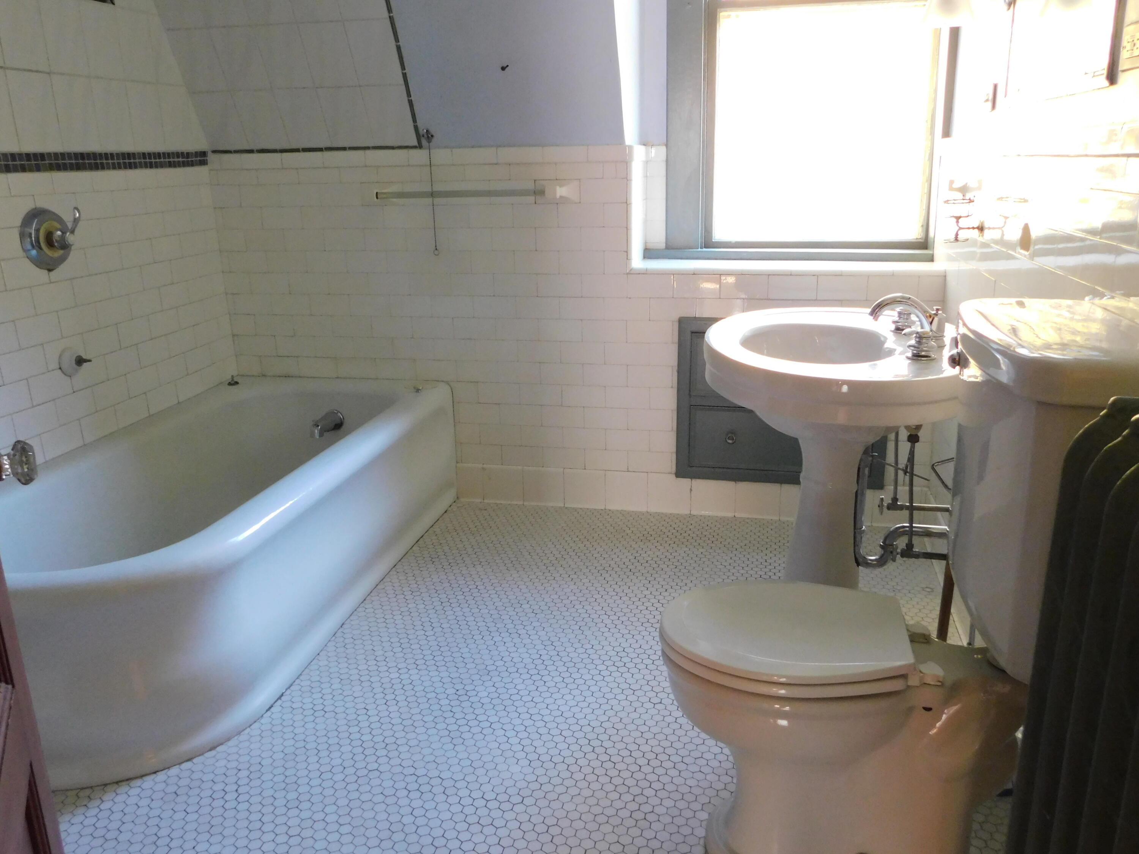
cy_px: 427
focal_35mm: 28
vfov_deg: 49.7
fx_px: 921
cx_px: 570
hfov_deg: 63.4
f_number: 3.2
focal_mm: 4.9
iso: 560
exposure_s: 1/30
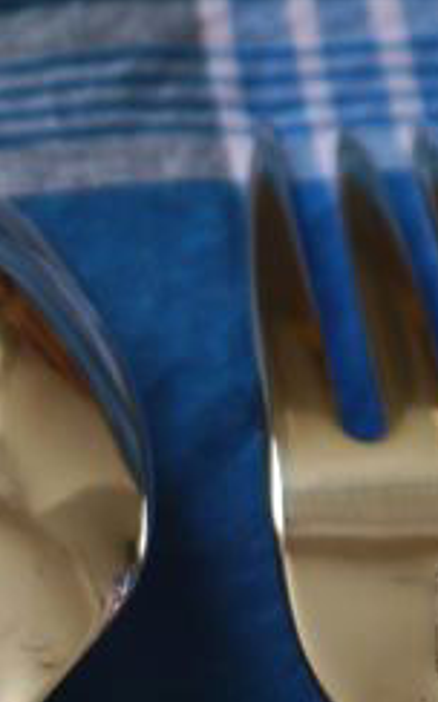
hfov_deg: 5.6
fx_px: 4480
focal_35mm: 234
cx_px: -49
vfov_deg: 8.9
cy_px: 679
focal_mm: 42
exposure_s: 1/15
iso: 800
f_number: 5.6
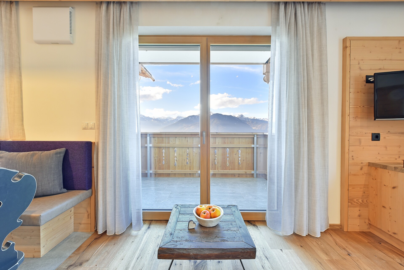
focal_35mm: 14
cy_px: 135
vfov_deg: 81.3
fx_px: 157
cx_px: 202
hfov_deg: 104.2
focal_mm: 14
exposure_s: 1/3
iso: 320
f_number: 11
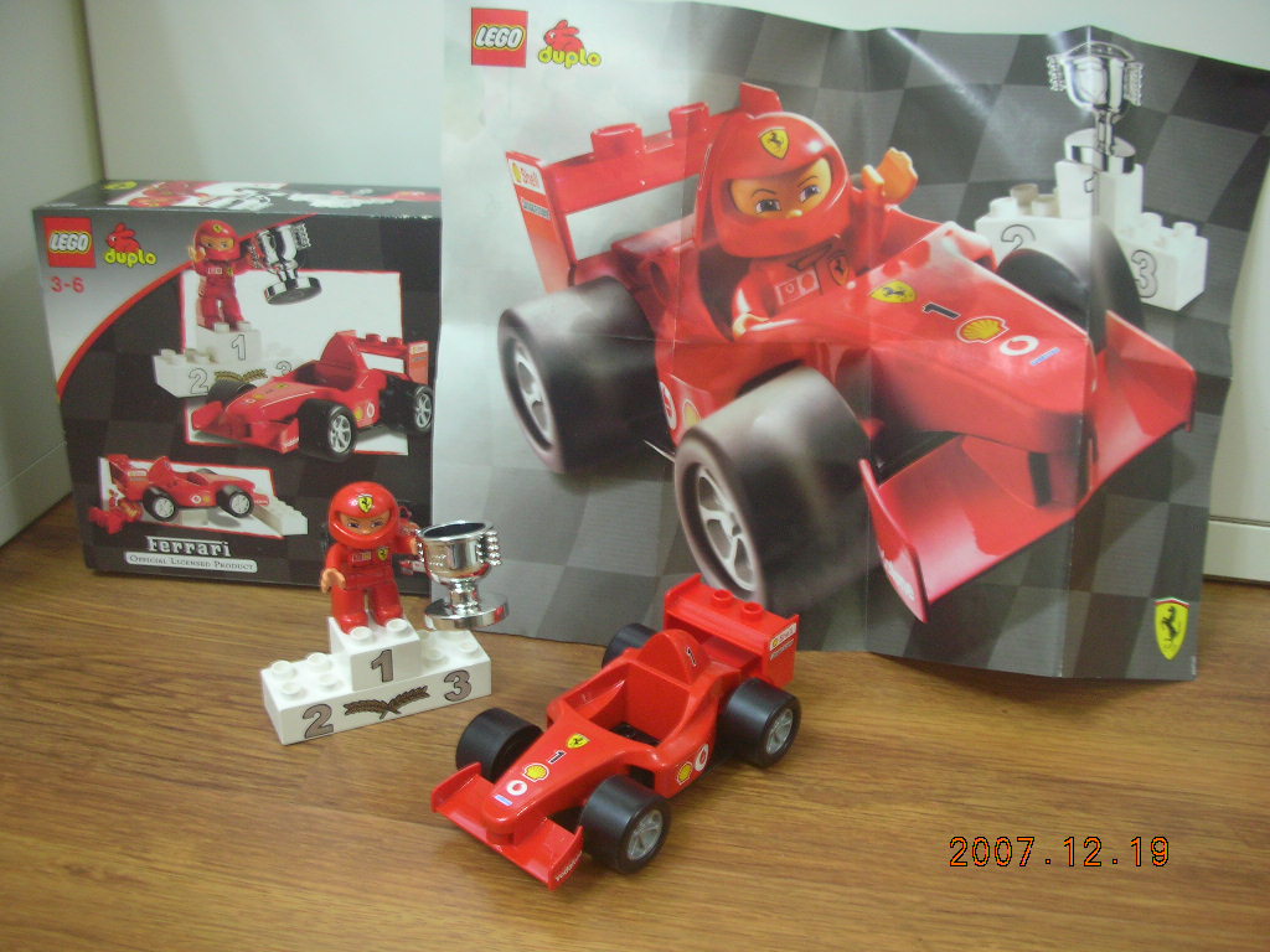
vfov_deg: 40.7
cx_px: 635
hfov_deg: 52.6
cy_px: 476
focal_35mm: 35
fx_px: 1284
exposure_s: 1/3.9
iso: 74
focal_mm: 5.8
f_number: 3
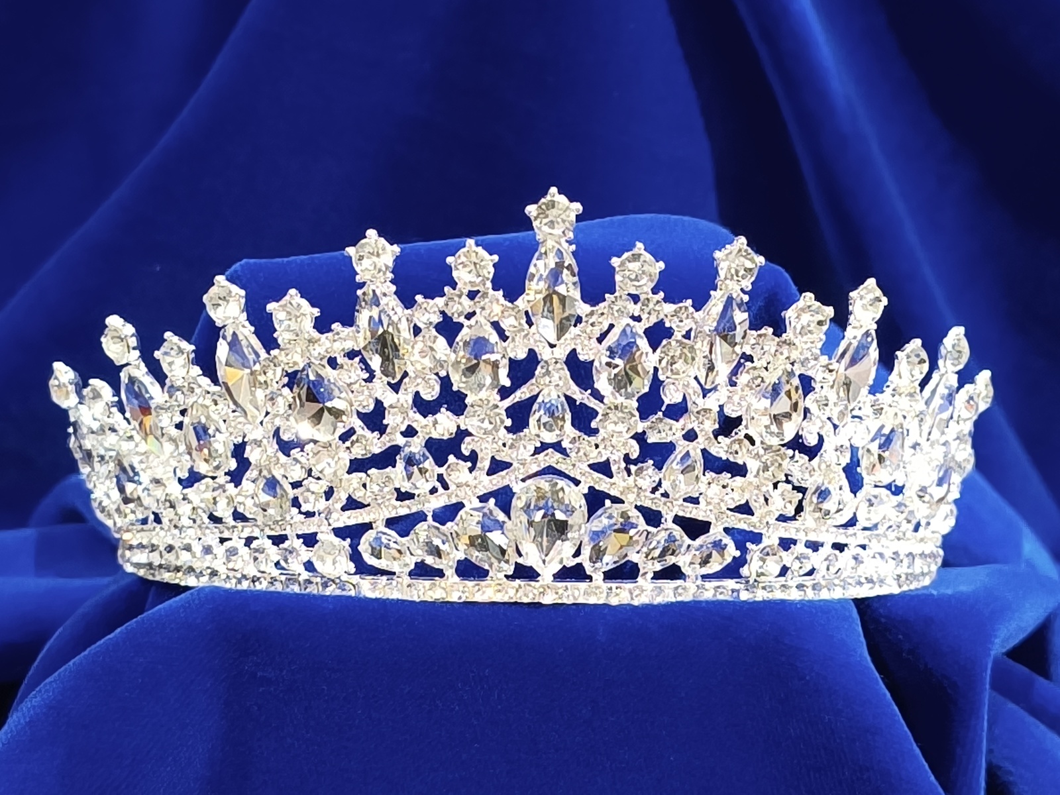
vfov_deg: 18.2
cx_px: 530
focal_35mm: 81
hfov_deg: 24.1
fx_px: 2480
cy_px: 398
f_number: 1.6
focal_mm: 6.57
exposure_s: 1/640
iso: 2500
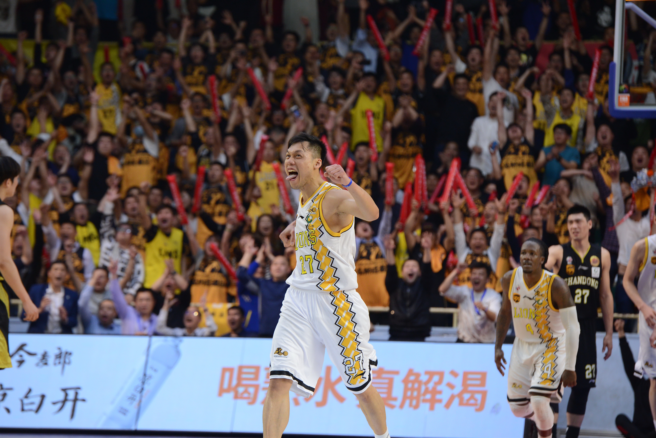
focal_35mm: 200
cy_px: 219
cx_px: 328
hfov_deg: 10.3
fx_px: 3646
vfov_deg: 6.9
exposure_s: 1/640
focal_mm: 200
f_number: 4
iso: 1600
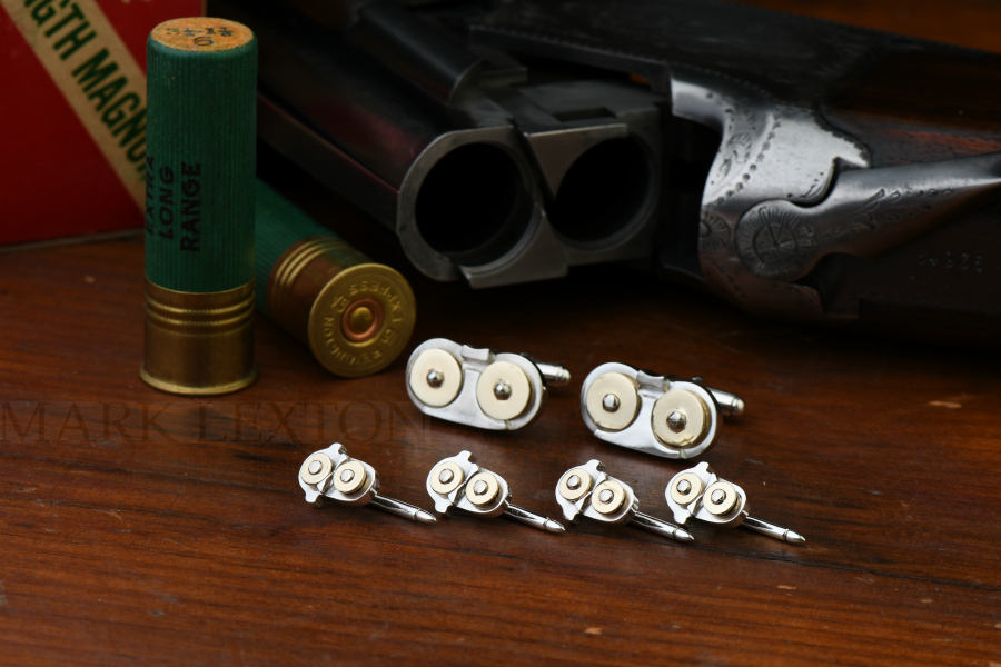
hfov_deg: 13.0
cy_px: 334
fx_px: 4379
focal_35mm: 158
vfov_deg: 8.7
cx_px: 500
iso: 100
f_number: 14
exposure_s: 1/100
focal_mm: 105
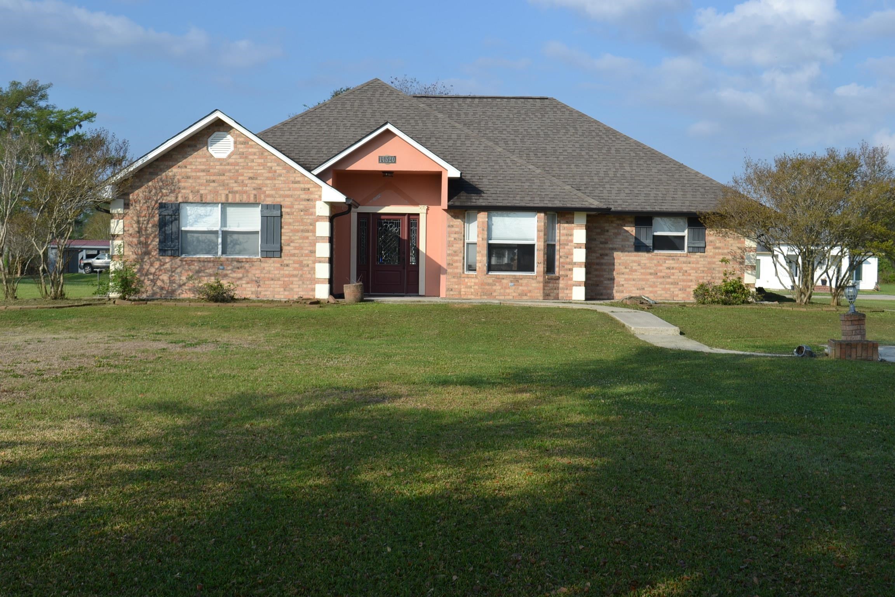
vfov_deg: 28.1
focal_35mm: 48
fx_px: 1193
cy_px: 298
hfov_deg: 41.1
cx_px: 448
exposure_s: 1/250
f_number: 8
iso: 100
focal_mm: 32
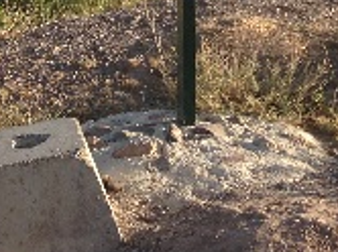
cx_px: 268
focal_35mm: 130
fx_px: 1268
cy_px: -203
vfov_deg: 10.7
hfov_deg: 15.1
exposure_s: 1/742
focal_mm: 4.12
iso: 50
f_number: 2.4
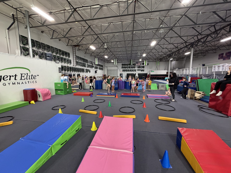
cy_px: 86
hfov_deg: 102.1
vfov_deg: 85.7
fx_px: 93
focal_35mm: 14
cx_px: 116
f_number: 2.2
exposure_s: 1/74
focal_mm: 2.22
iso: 320
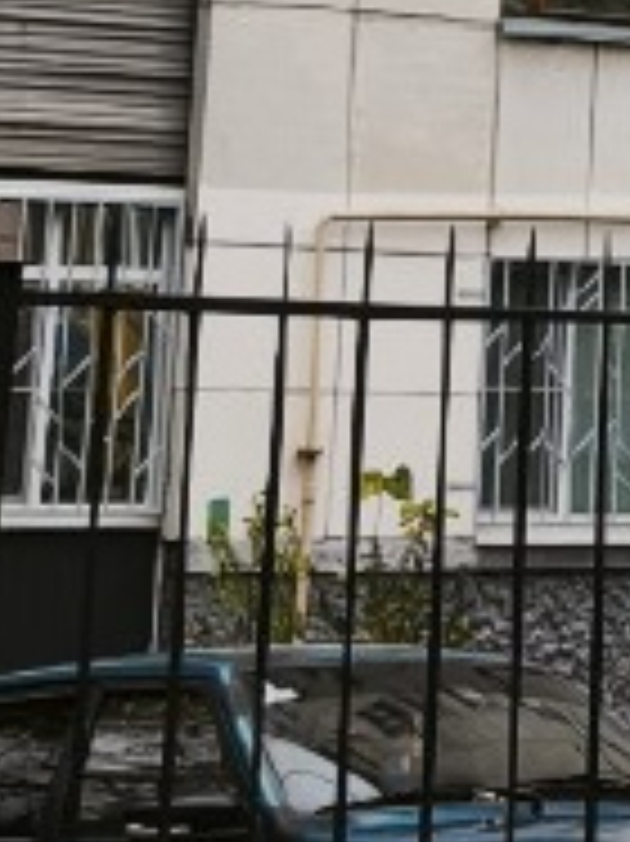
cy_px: -1022
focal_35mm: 160
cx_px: 1051
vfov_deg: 10.9
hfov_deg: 8.9
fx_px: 3887
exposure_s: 1/237
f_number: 1.7
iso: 80
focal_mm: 5.35
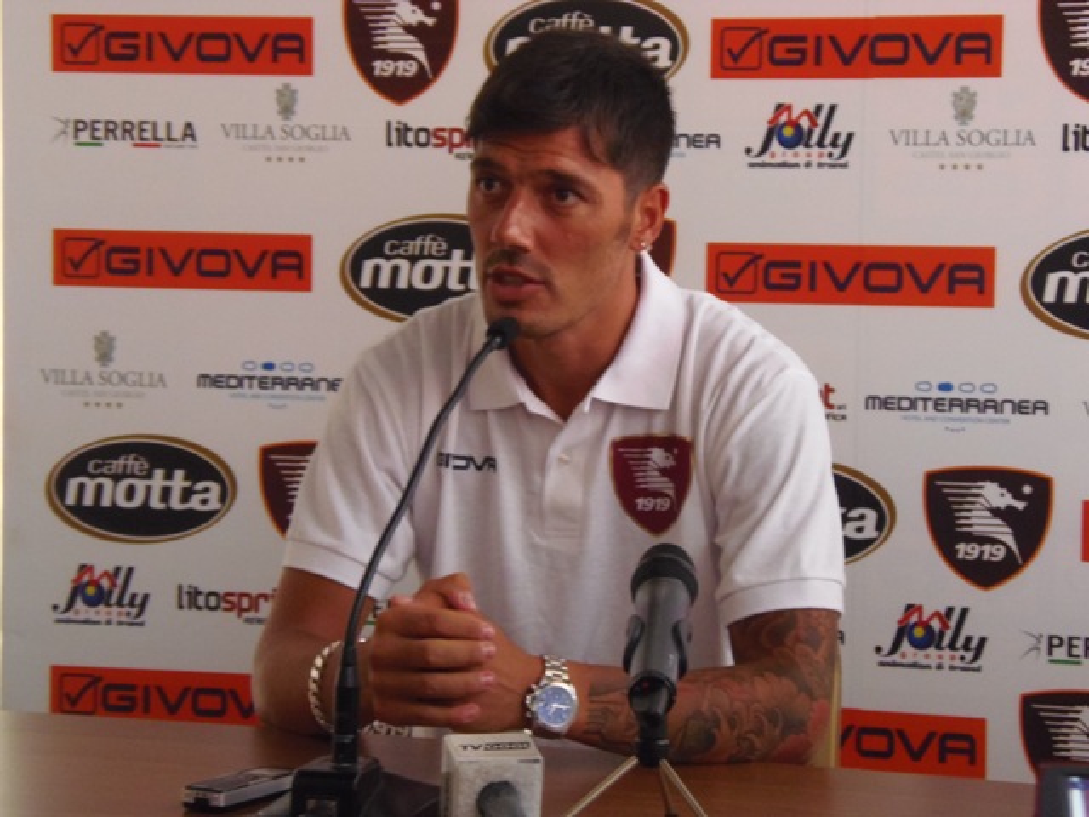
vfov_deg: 14.9
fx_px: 3114
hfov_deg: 19.8
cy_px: 408
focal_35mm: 99
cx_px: 544
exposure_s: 1/25
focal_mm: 18.4
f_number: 4.4
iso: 500
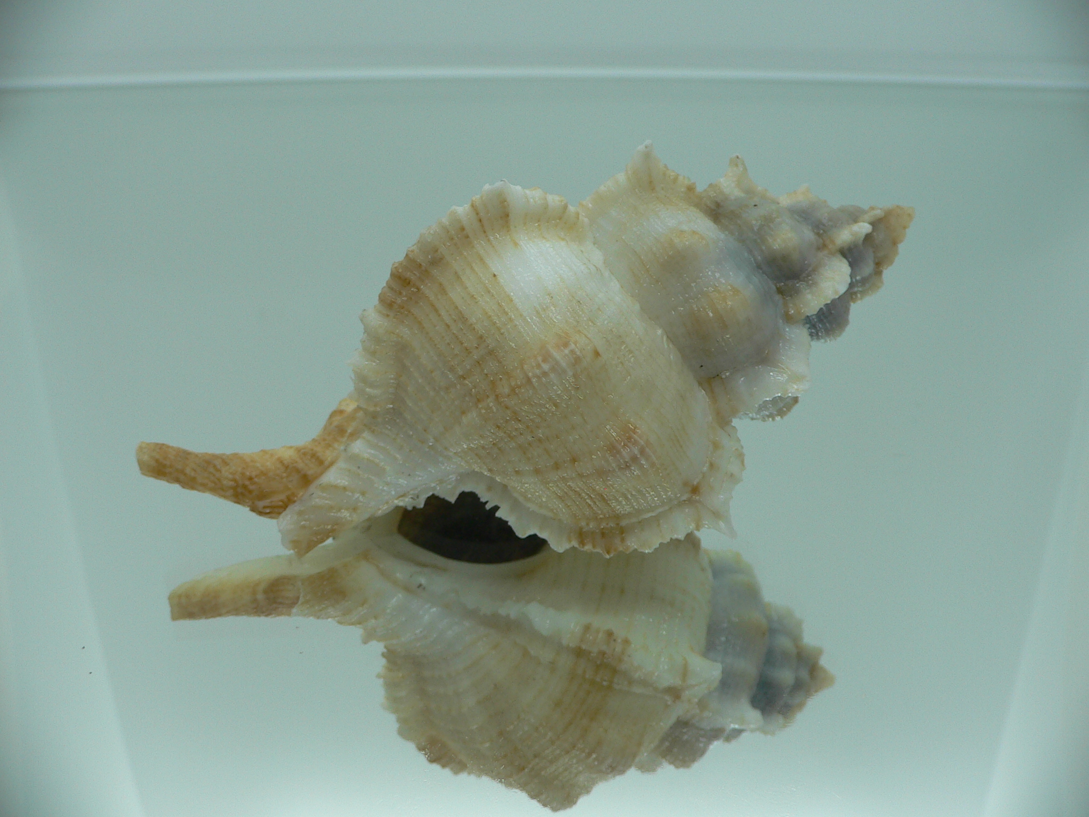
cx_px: 544
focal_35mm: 35
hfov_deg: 52.6
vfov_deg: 40.7
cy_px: 408
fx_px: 1101
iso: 80
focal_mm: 4.6
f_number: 2.8
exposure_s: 1/60
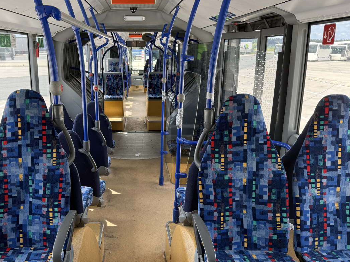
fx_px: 303
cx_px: 137
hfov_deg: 59.4
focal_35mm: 30
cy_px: 132
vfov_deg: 46.8
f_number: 1.78
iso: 100
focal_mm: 6.76
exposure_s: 1/367
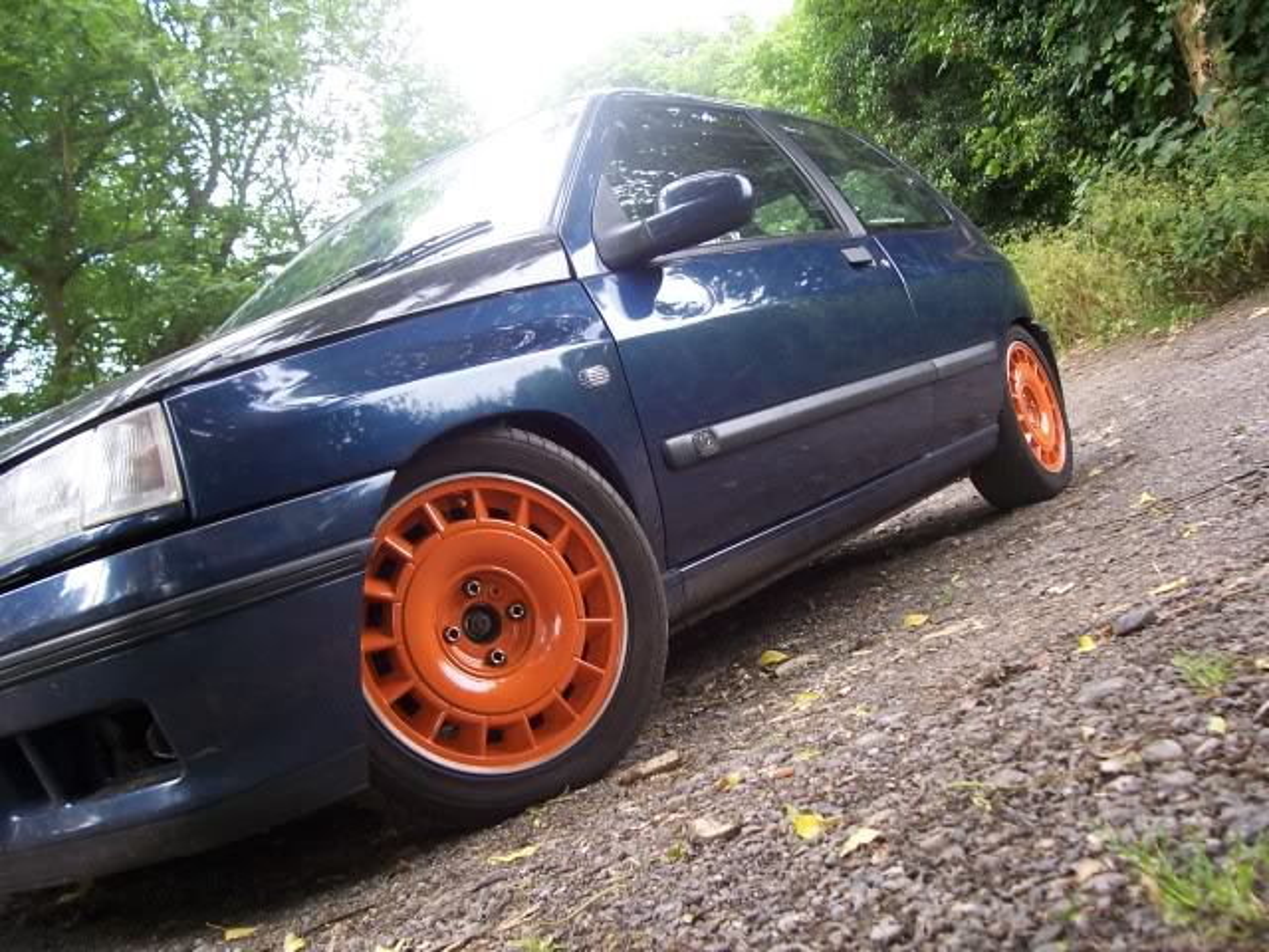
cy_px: 476
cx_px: 634
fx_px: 1246
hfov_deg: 54.0
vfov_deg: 41.8
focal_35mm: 34
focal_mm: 5.6
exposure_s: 1/90
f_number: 2.7
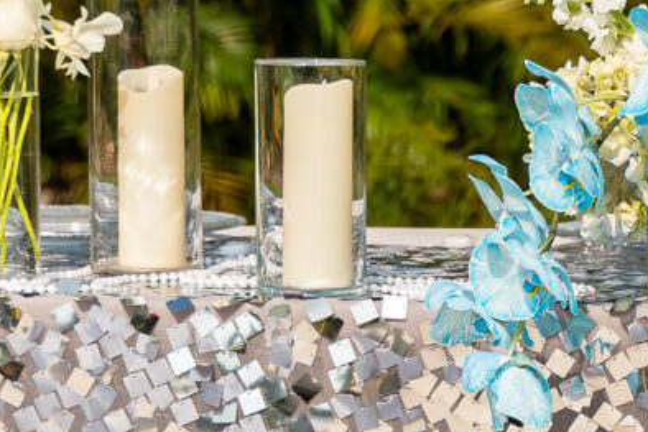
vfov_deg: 5.5
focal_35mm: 249
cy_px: 559
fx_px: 4482
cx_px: 1153
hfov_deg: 8.0
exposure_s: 1/1000
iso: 100
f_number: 2.8
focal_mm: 38.3
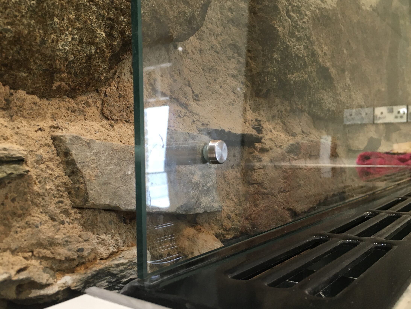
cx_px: 190
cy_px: 161
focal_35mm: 34
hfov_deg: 53.9
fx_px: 404
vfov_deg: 41.8
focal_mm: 4.15
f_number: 2.2
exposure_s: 1/33
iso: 64
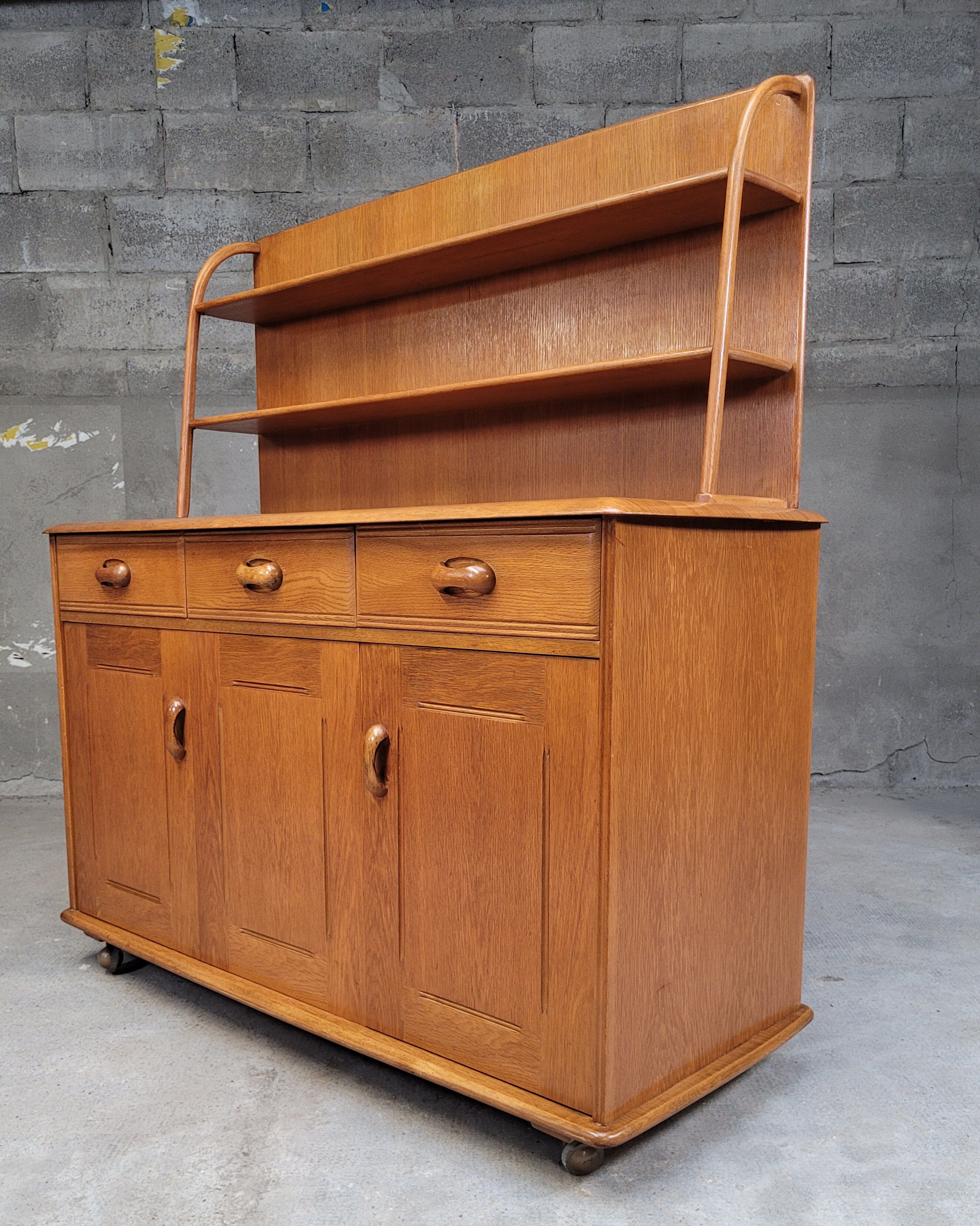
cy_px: 710
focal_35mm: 31
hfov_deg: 47.1
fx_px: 1124
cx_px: 472
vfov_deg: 56.9
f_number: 1.8
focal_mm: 5.4
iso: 200
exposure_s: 1/100
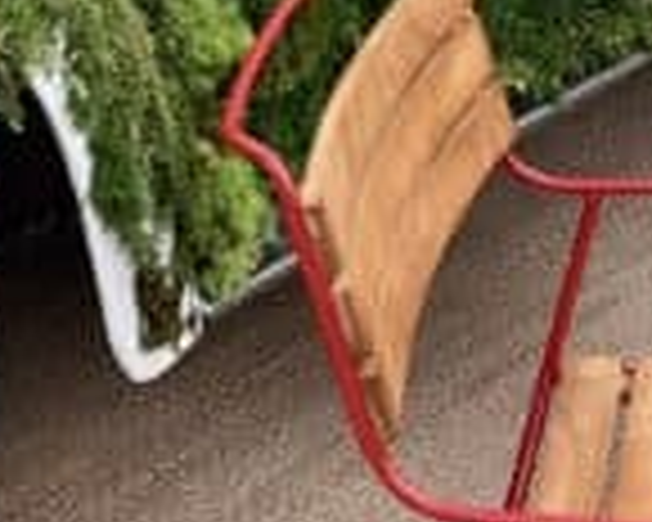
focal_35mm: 134
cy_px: -378
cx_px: 4
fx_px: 2586
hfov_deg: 14.2
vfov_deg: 10.9
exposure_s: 1/193
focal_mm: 5.7
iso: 40
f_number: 1.5
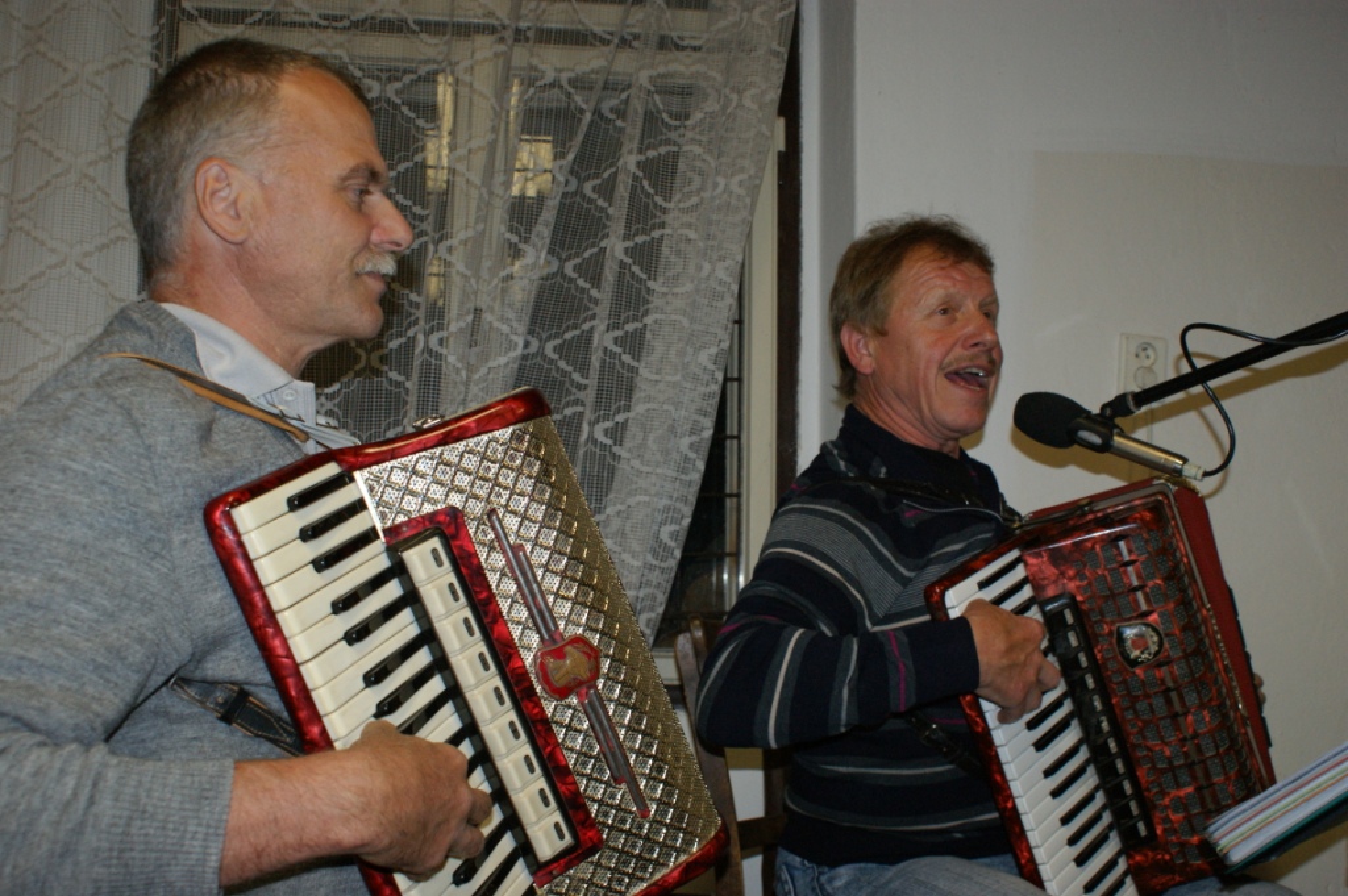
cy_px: 448
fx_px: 1459
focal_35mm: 39
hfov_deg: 49.6
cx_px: 674
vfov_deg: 34.2
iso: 400
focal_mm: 26
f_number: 5.6
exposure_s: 1/60
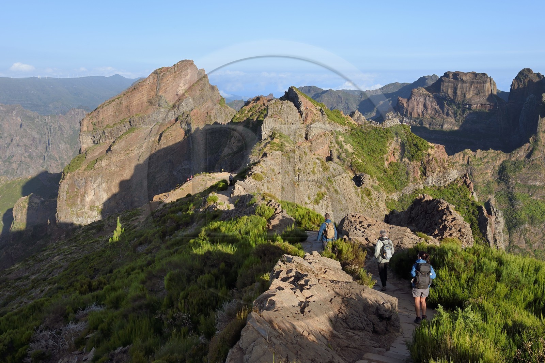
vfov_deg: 35.0
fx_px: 575
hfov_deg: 50.7
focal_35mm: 38
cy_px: 182
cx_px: 272
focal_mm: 38
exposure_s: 1/400
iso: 200
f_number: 9
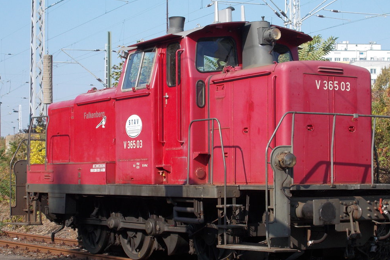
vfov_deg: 16.3
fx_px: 910
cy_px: 142
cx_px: 216
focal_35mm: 84
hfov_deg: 24.2
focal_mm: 11.8
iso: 80
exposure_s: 1/250
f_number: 5.3
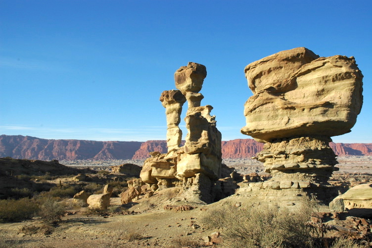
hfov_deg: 57.3
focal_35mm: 33
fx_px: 341
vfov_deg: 39.9
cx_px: 186
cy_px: 124
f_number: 13
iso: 200
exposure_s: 1/200
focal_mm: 22
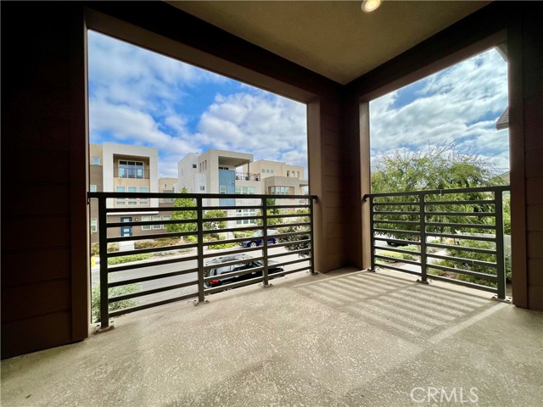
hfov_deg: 106.2
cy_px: 204
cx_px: 272
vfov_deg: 89.9
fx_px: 204
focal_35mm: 13
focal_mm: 1.57
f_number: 1.8
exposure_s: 1/1074
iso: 32
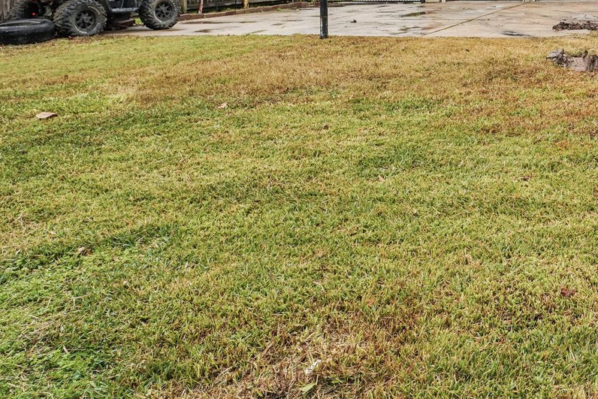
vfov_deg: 30.1
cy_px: -107
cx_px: 665
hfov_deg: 41.6
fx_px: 598
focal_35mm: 36
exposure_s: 1/400
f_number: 8
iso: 500
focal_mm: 14
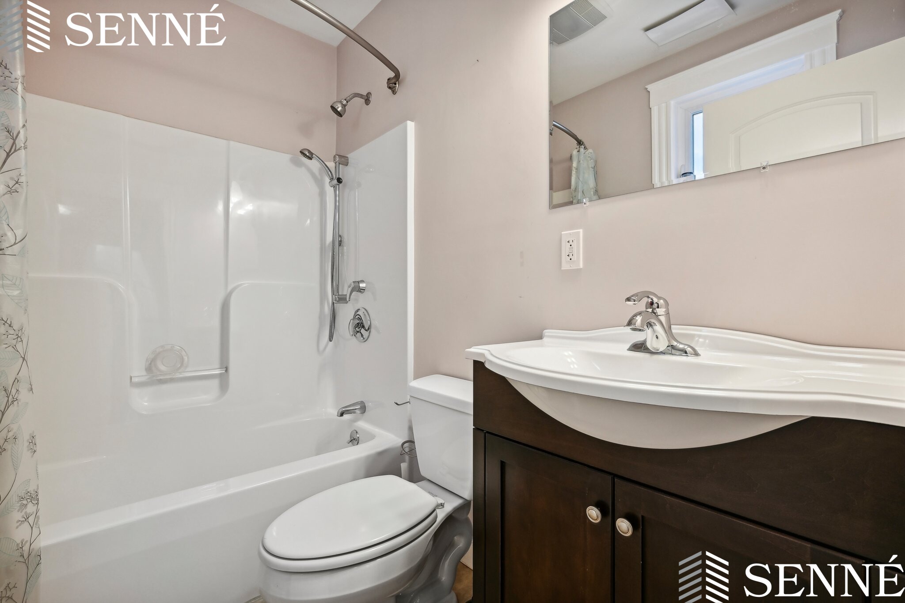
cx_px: 452
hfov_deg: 98.5
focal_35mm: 16
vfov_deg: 75.5
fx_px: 390
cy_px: 302
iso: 400
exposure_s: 1/50
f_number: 8
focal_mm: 15.5
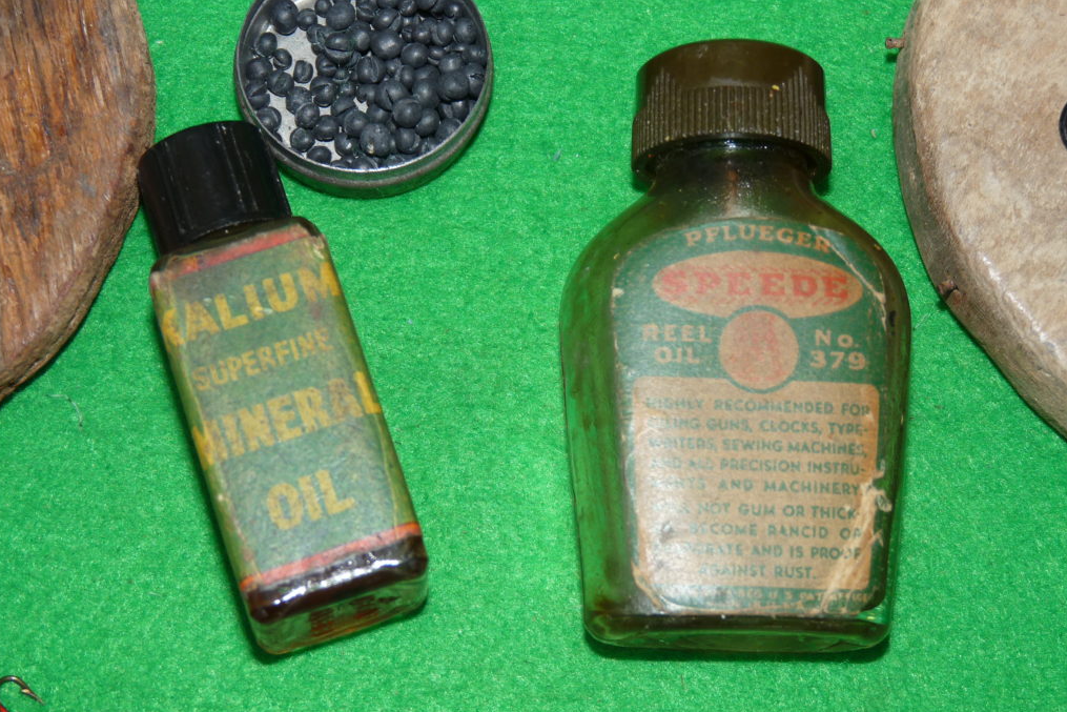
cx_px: 530
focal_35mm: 85
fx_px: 2519
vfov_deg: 16.1
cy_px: 335
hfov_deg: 23.9
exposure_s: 1/40
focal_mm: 14.4
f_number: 3.4
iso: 100
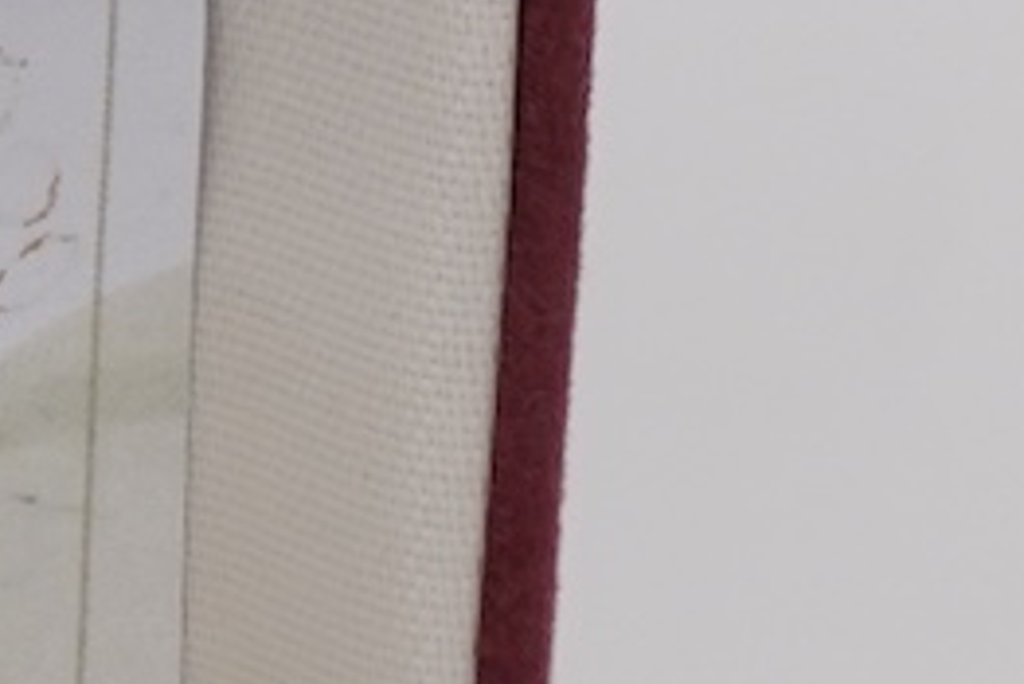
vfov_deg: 4.4
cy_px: 1552
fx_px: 8794
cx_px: 127
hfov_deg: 6.7
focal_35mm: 309
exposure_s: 1/125
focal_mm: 30
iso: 400
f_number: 22
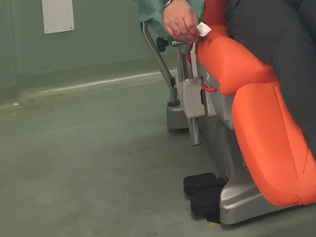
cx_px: 477
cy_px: -146
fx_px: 867
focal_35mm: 95
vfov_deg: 14.3
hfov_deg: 18.3
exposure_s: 1/33
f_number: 2.2
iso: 32
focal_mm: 4.15
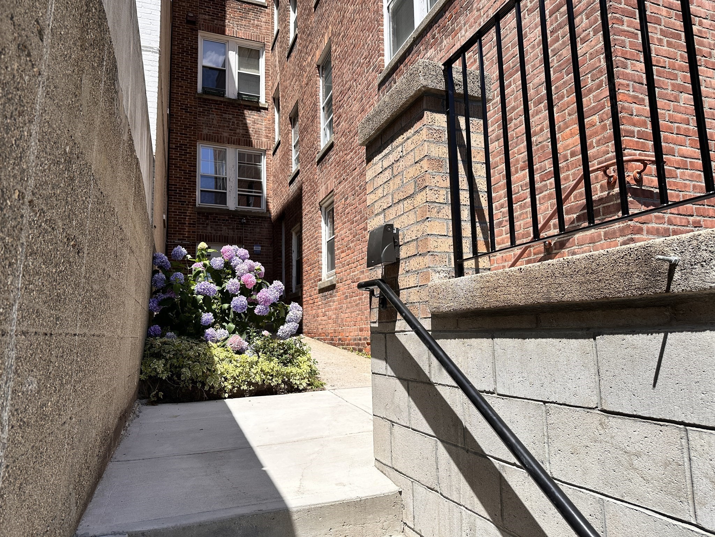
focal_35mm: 24
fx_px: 496
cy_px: 268
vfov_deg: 56.8
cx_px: 358
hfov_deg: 71.6
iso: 80
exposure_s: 1/3717
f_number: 1.78
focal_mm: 6.86
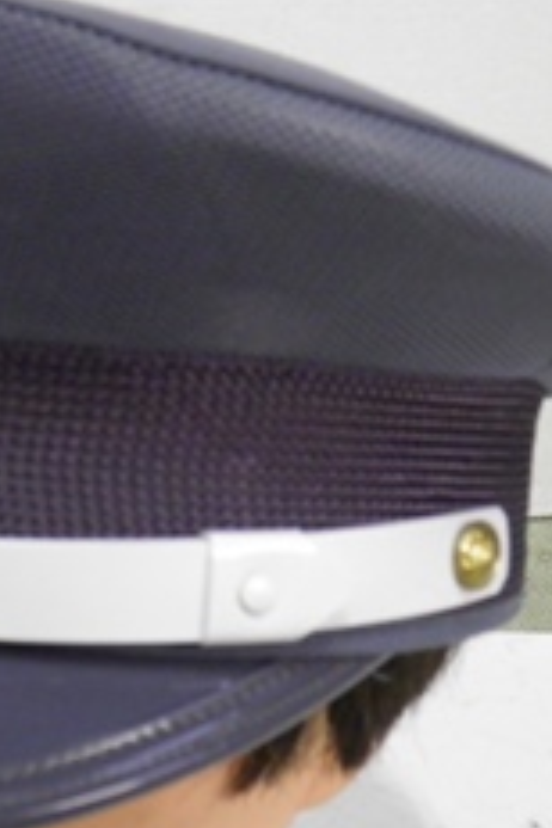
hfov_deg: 21.1
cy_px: 455
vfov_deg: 31.9
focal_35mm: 63
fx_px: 1449
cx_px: 50
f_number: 3.1
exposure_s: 1/13
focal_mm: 6.3
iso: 400
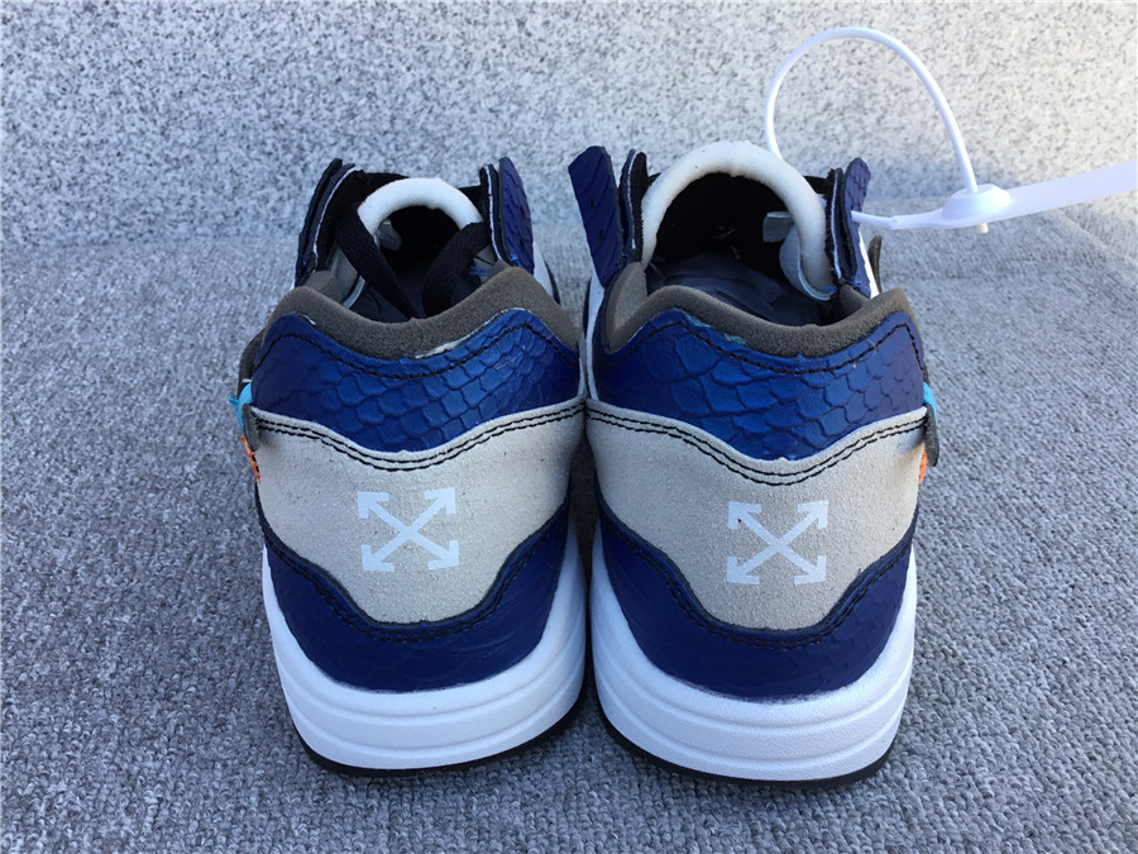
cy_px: 427
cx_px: 569
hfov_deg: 58.4
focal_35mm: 31
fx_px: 1019
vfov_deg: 45.4
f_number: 2.4
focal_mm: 3.3
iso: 25
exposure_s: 1/107
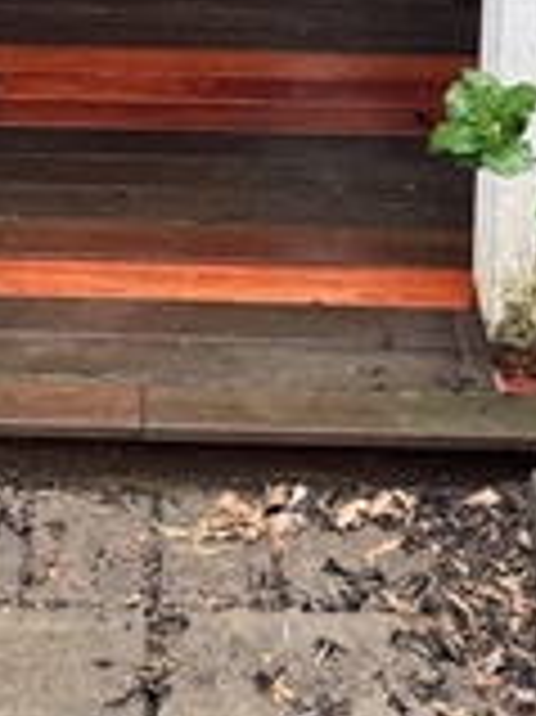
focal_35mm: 116
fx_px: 2398
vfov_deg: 15.2
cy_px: -468
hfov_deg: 12.7
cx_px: 54
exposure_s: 1/121
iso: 64
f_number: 1.78
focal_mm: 6.76
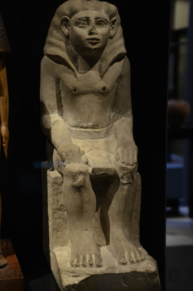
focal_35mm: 77
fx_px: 622
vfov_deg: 26.4
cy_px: 160
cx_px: 90
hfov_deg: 17.6
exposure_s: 1/100
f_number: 5
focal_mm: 44
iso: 1250
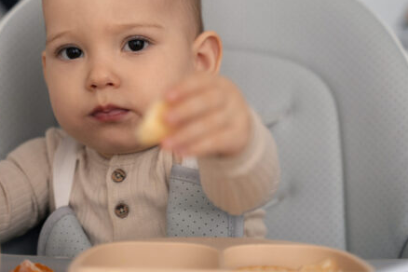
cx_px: 173
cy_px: 116
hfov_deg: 20.4
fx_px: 1133
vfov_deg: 13.7
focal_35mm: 100
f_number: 2.8
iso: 640
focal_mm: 70
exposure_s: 1/100
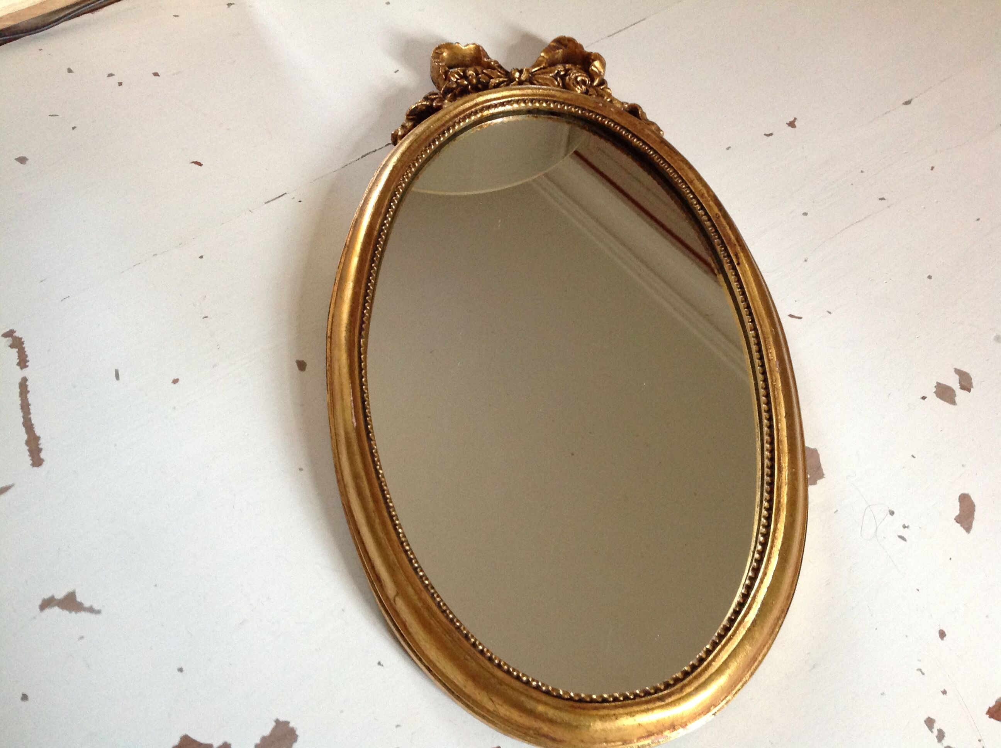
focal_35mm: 35
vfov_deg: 40.6
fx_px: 1011
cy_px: 374
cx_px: 500
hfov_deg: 52.7
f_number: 2.4
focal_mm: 4.28
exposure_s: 1/15
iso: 250
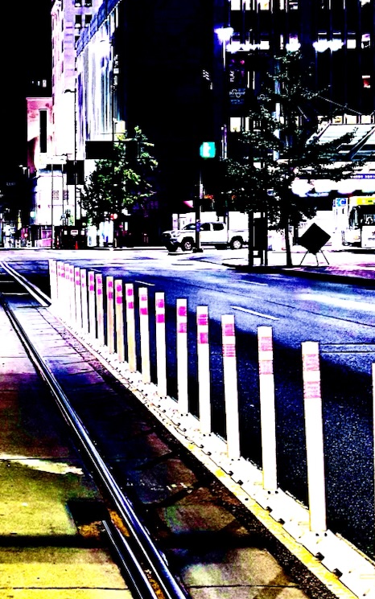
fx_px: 1209
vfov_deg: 27.8
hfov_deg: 17.0
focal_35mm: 74
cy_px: 232
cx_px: -40
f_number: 1.6
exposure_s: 1/30
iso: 640
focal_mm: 5.96
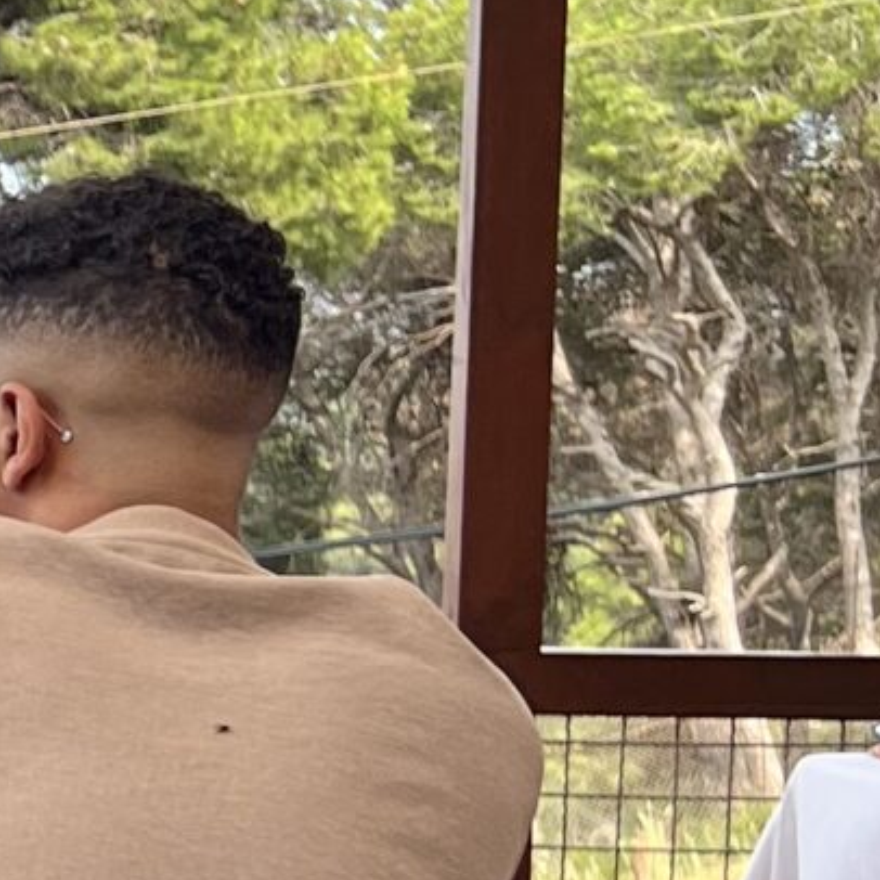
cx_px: -1118
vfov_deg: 12.0
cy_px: 648
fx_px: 4170
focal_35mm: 145
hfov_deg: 10.6
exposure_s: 1/1266
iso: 50
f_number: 1.5
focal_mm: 5.7
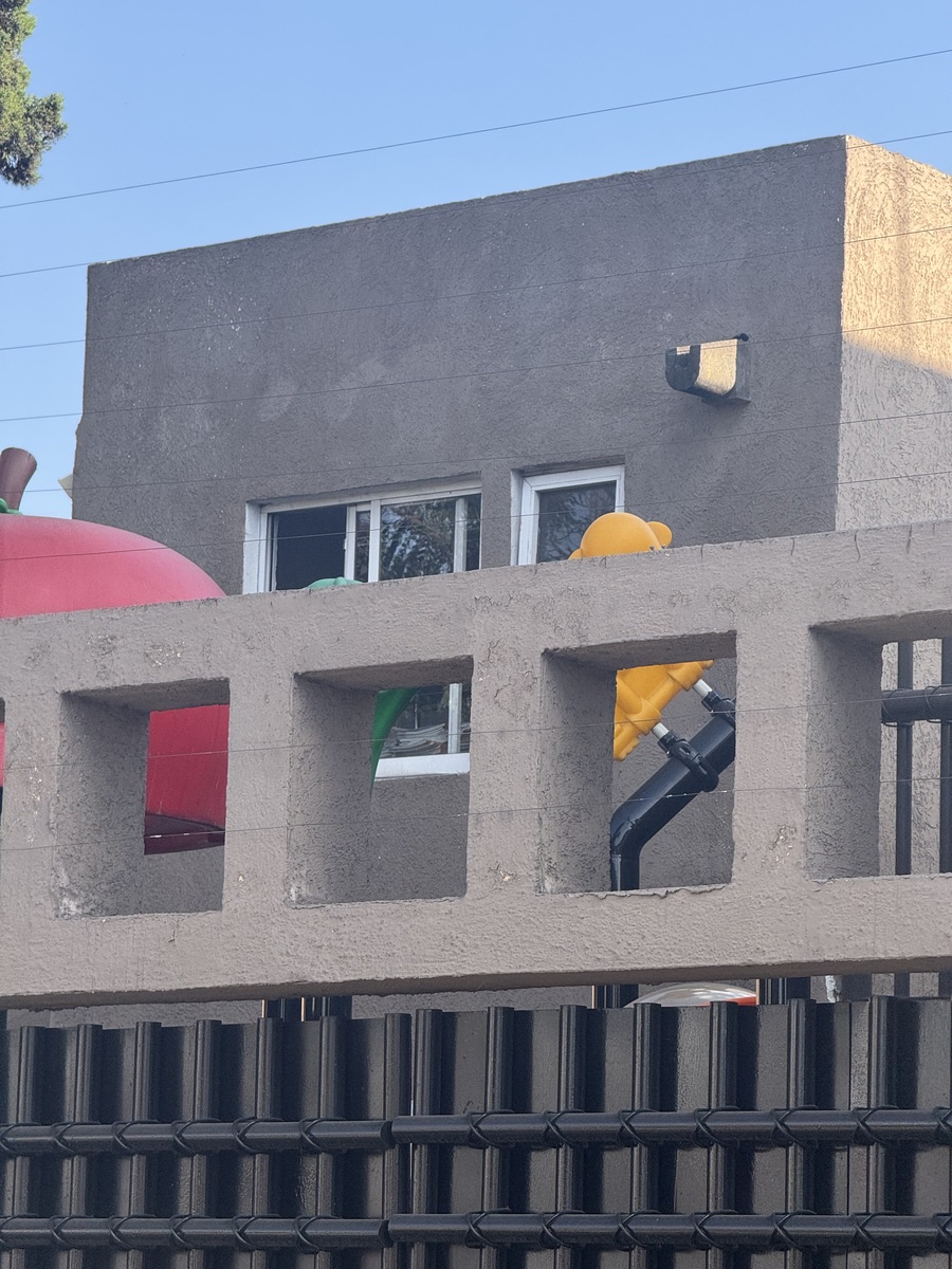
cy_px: 634
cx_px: 476
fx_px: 4400
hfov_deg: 12.3
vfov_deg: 16.4
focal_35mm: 120
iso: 50
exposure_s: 1/395
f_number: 2.8
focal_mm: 15.66
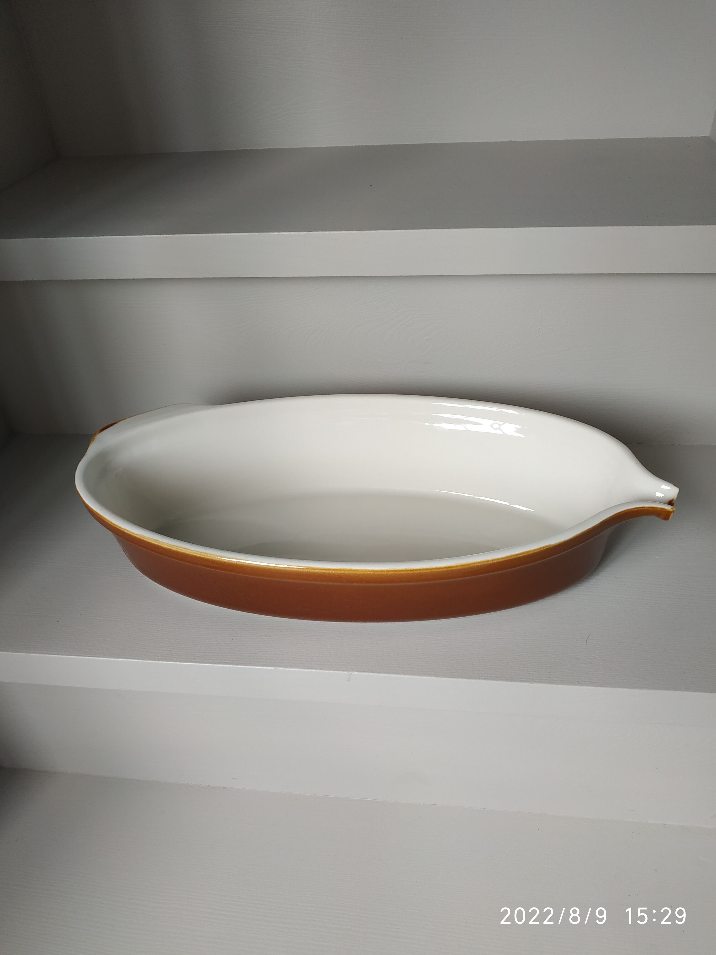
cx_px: 358
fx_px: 662
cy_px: 478
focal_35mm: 24
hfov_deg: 56.8
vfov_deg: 71.6
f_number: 1.9
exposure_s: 1/50
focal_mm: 3.94
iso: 125
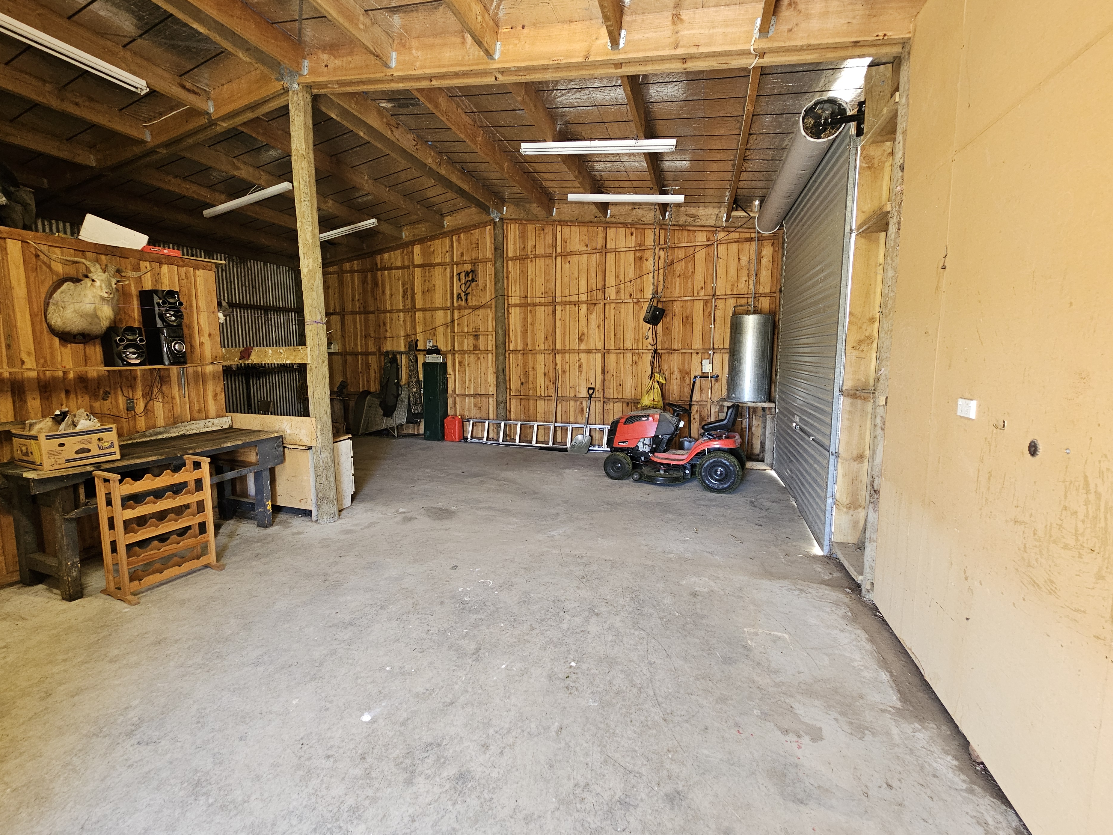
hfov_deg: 101.9
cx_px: 517
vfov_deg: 85.7
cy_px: 413
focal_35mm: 14
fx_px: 450
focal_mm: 2.2
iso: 320
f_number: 2.2
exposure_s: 1/50
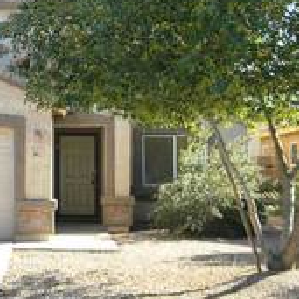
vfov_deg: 20.5
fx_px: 821
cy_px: 89
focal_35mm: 84
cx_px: 5
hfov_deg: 20.1
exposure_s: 1/272
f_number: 3.9
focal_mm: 8.6
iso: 112
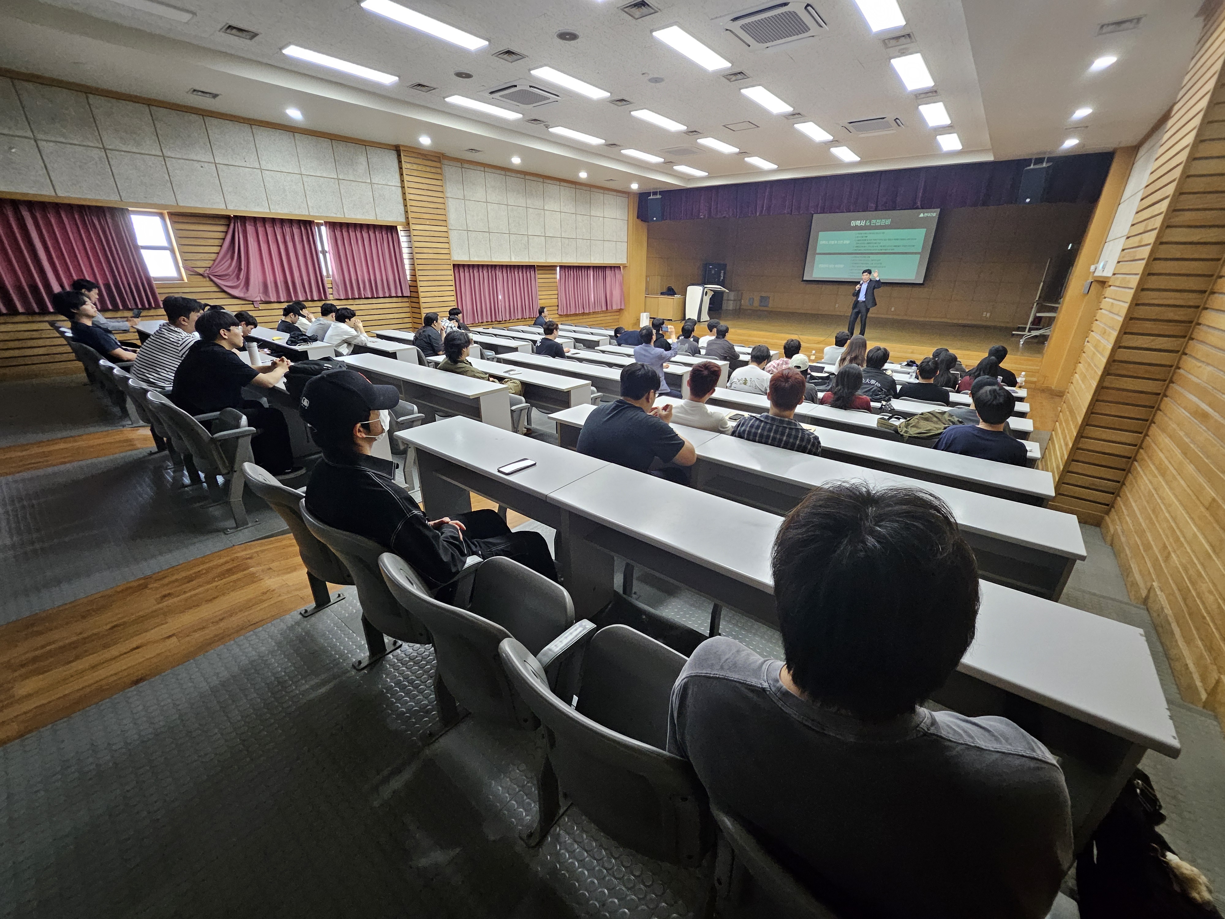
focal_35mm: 13
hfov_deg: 106.2
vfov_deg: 89.9
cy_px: 460
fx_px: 460
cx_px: 612
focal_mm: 1.7
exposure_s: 1/60
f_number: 2.2
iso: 320
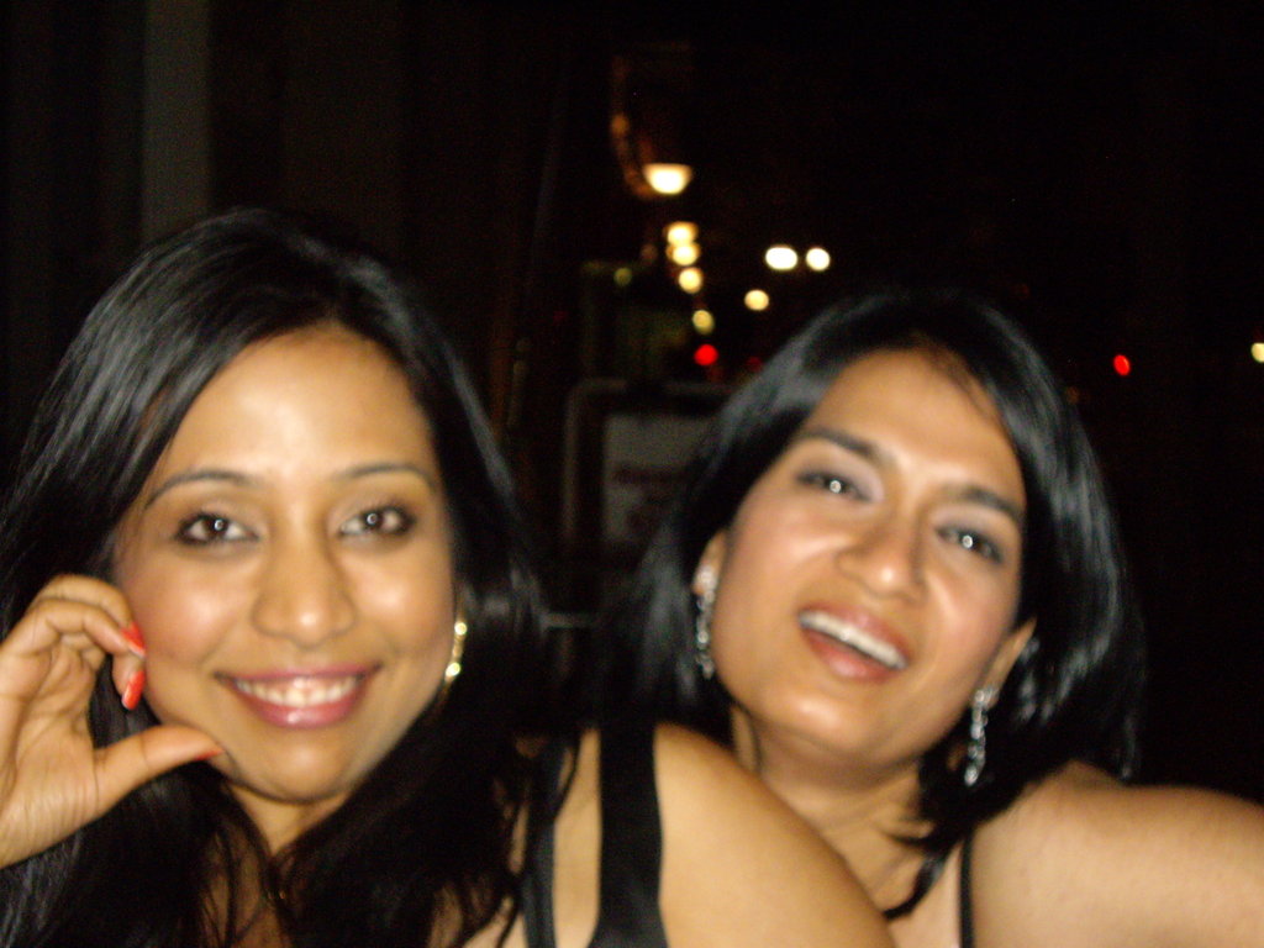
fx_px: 2008
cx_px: 632
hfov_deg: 34.9
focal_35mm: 55
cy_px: 474
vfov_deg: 26.6
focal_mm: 9
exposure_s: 1/60
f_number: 3.3
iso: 400
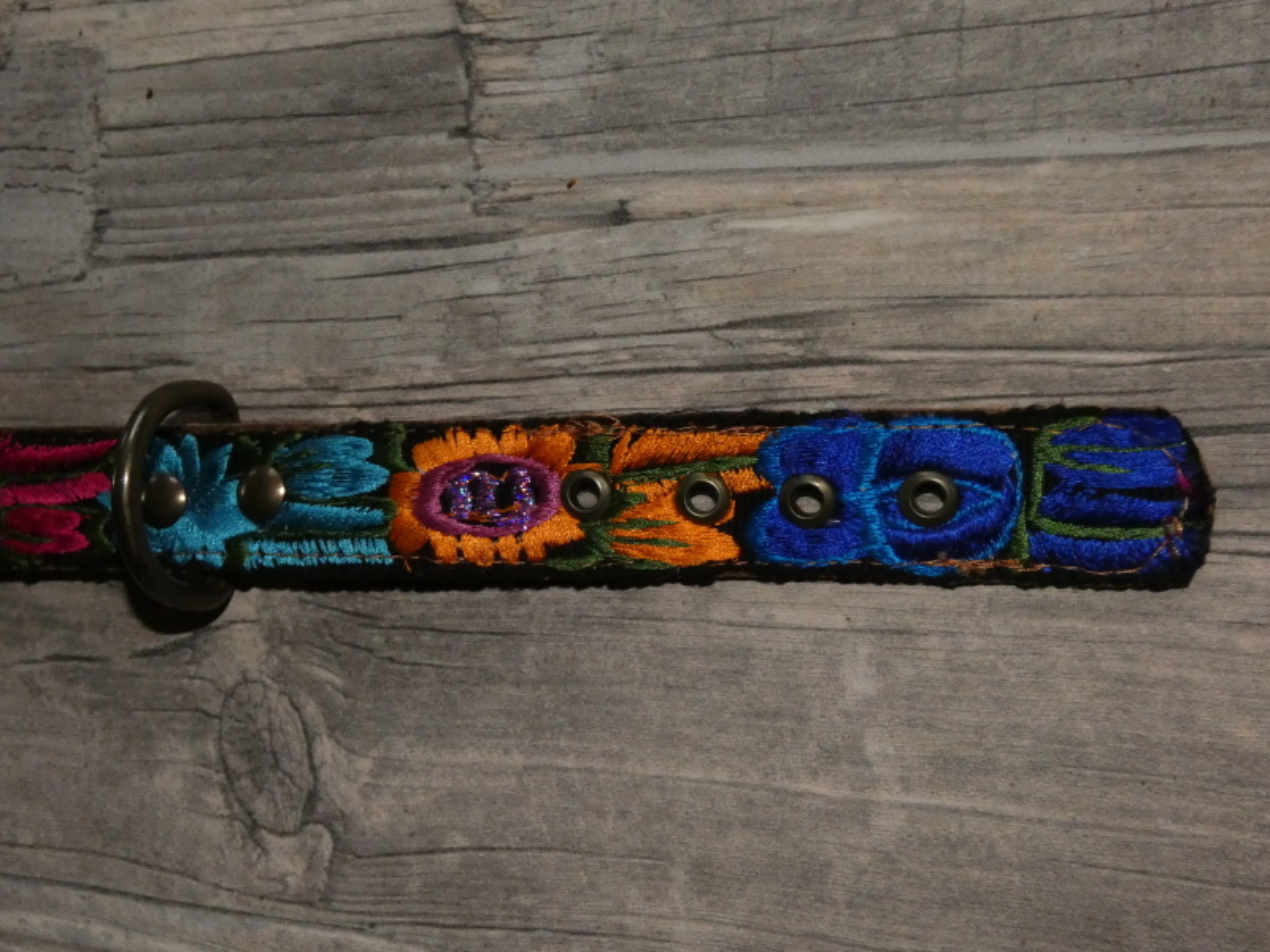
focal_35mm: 39
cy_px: 476
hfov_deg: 47.9
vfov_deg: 36.8
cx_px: 635
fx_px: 1431
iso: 800
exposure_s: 1/60
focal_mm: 7.1
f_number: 3.6
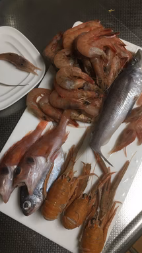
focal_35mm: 33
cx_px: 71
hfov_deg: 35.6
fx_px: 221
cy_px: 130
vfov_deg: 59.5
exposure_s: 1/30
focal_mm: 4.15
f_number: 2.2
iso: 64
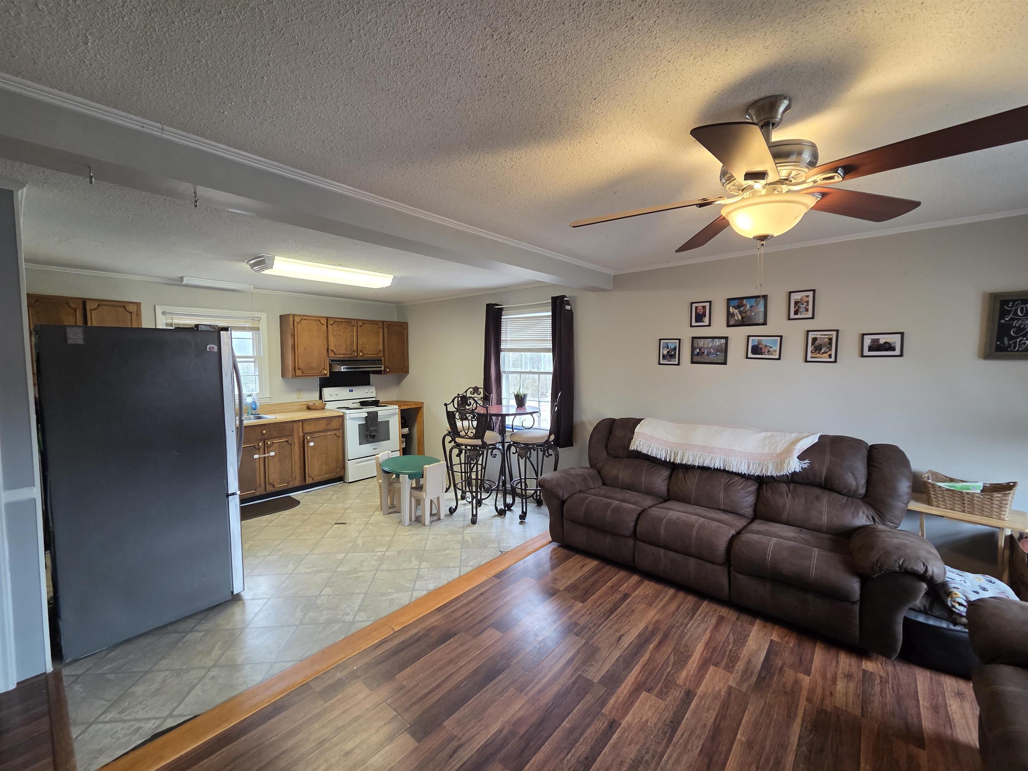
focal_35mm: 13
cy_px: 386
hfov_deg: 106.2
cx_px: 514
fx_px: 386
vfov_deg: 89.9
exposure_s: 1/60
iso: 160
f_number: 2.2
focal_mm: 2.2
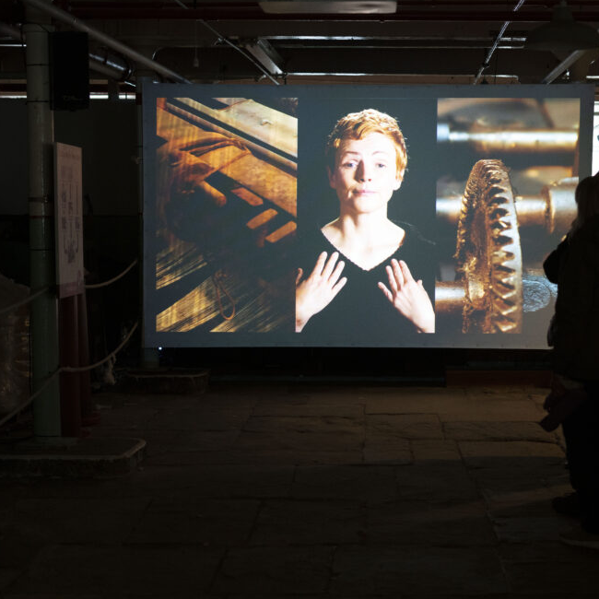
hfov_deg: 25.6
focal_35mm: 67
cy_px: 309
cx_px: 388
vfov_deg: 25.7
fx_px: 1312
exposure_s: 1/40
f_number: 2.8
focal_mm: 50
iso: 2500
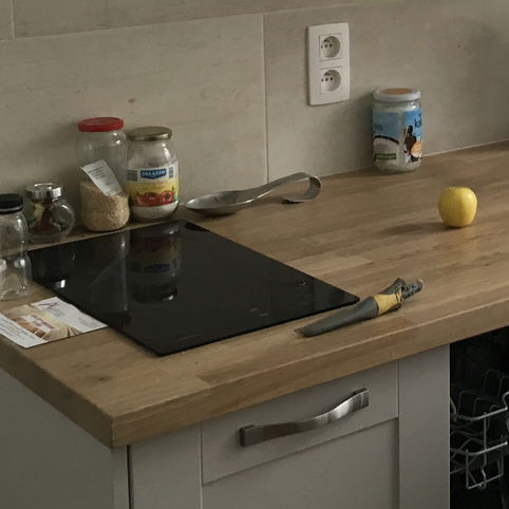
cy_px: 23
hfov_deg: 19.3
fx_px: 1414
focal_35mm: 85
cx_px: 600
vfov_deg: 19.9
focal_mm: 4.15
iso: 80
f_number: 2.2
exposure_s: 1/33
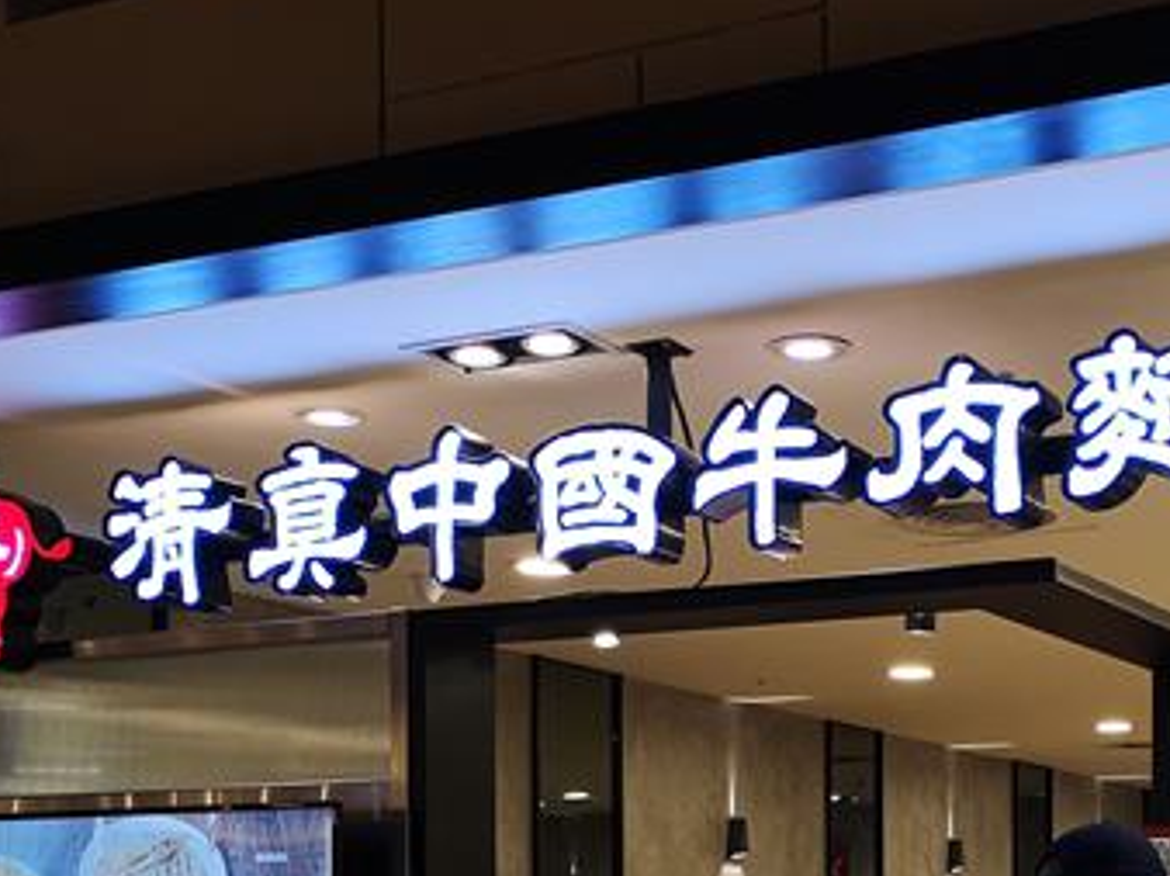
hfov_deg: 29.8
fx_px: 2162
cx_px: 869
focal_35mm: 64
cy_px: 949
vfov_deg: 21.8
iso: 100
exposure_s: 1/50
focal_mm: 3.95
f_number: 1.8
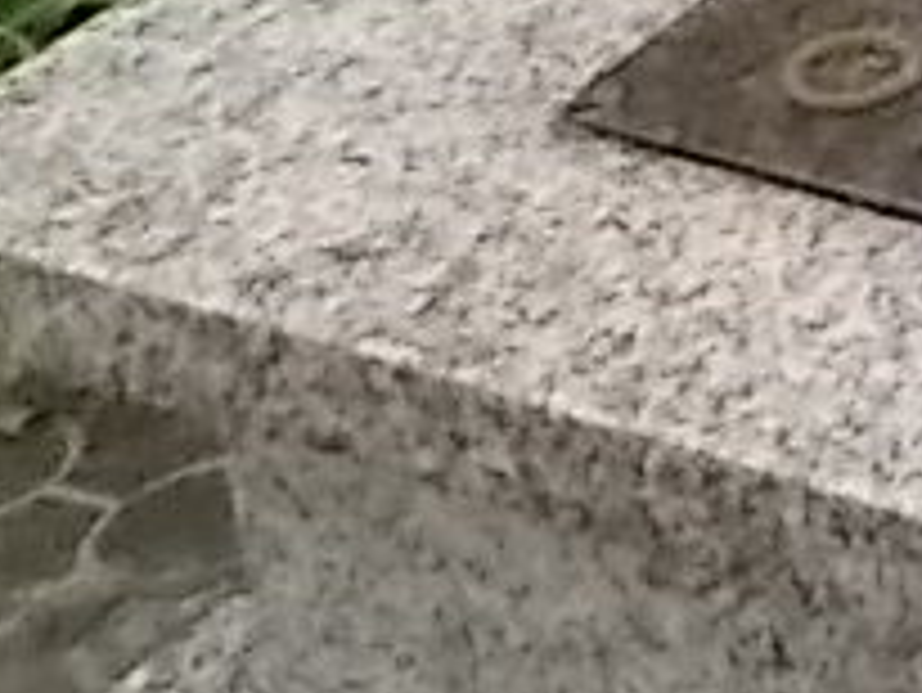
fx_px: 5410
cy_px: -711
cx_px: 2087
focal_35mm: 203
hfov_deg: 8.9
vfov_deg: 7.1
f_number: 8
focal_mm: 4.6
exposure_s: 1/250
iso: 400
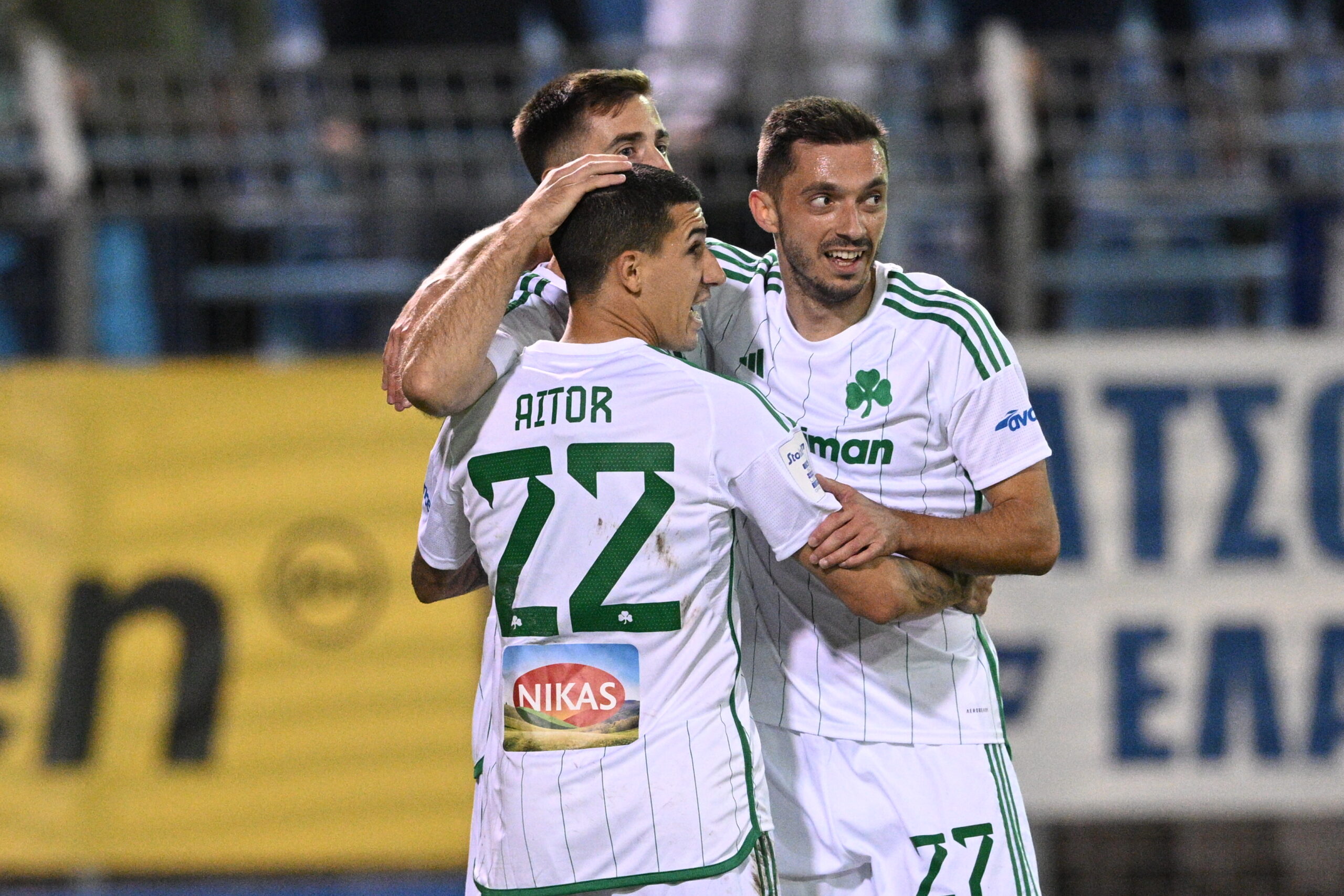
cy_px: 448
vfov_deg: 3.4
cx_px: 672
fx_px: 14933
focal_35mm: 400
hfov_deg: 5.2
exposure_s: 1/800
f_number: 3.5
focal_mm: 400
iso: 3200
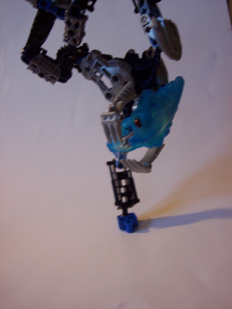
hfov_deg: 36.8
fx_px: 349
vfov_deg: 47.9
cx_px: 116
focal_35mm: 39
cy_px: 154
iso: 200
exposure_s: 1/10
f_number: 3.4
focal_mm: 8
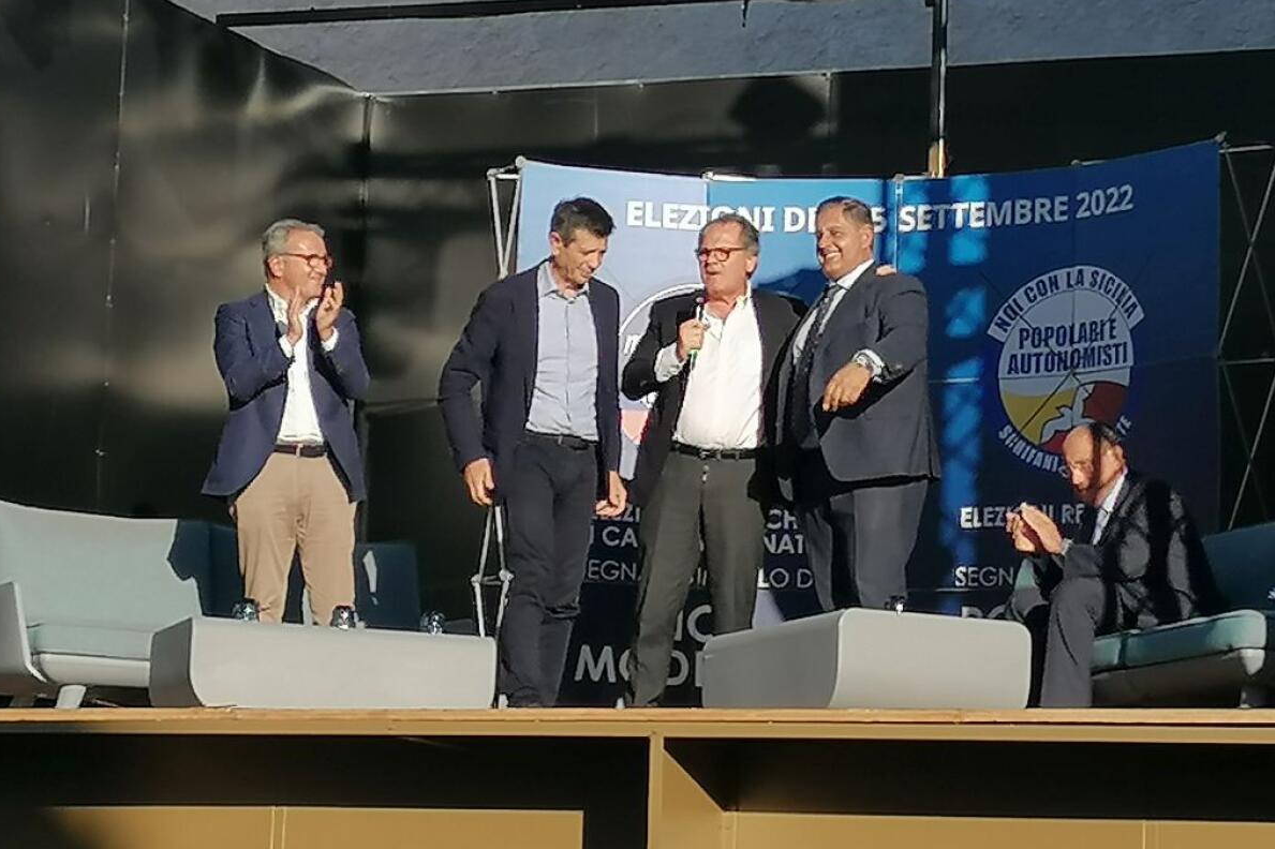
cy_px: 371
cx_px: 633
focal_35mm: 126
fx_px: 4461
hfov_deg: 16.3
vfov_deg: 10.9
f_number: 1.8
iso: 50
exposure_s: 1/1397
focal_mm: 4.75
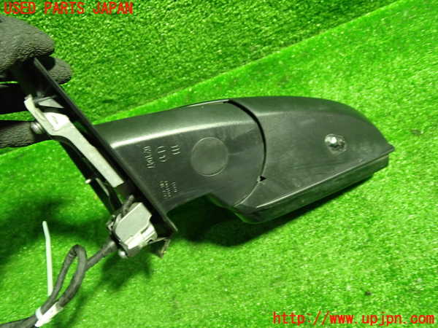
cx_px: 219
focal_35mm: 30
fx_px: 380
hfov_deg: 60.0
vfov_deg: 46.8
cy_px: 164
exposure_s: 1/30
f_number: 2.3
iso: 800
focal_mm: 5.4
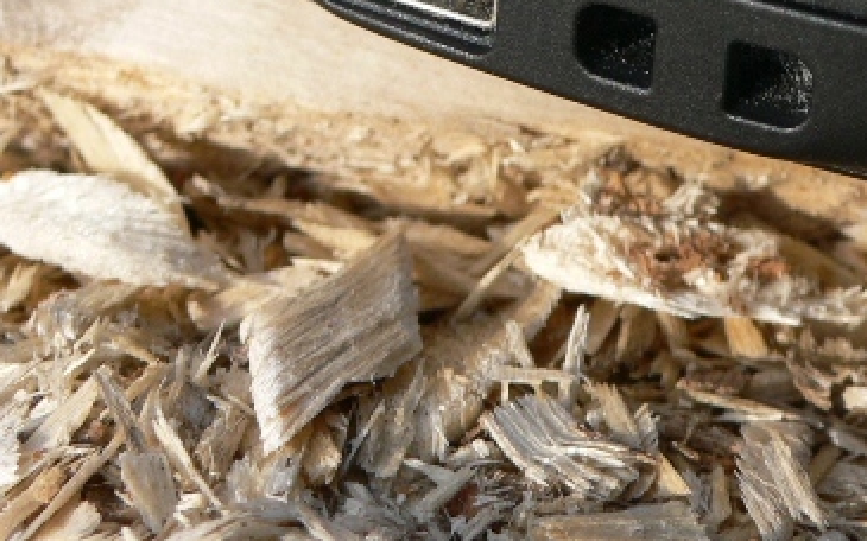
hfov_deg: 25.7
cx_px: 703
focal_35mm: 79
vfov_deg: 16.1
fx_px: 1866
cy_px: -38
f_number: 4
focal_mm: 6.3
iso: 80
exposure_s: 1/320
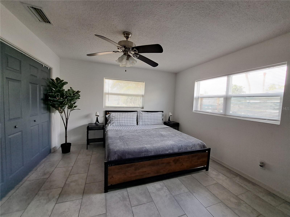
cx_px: 145
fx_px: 109
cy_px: 108
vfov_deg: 89.9
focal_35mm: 13
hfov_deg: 106.2
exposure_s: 1/50
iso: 64
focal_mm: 1.74
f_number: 2.2
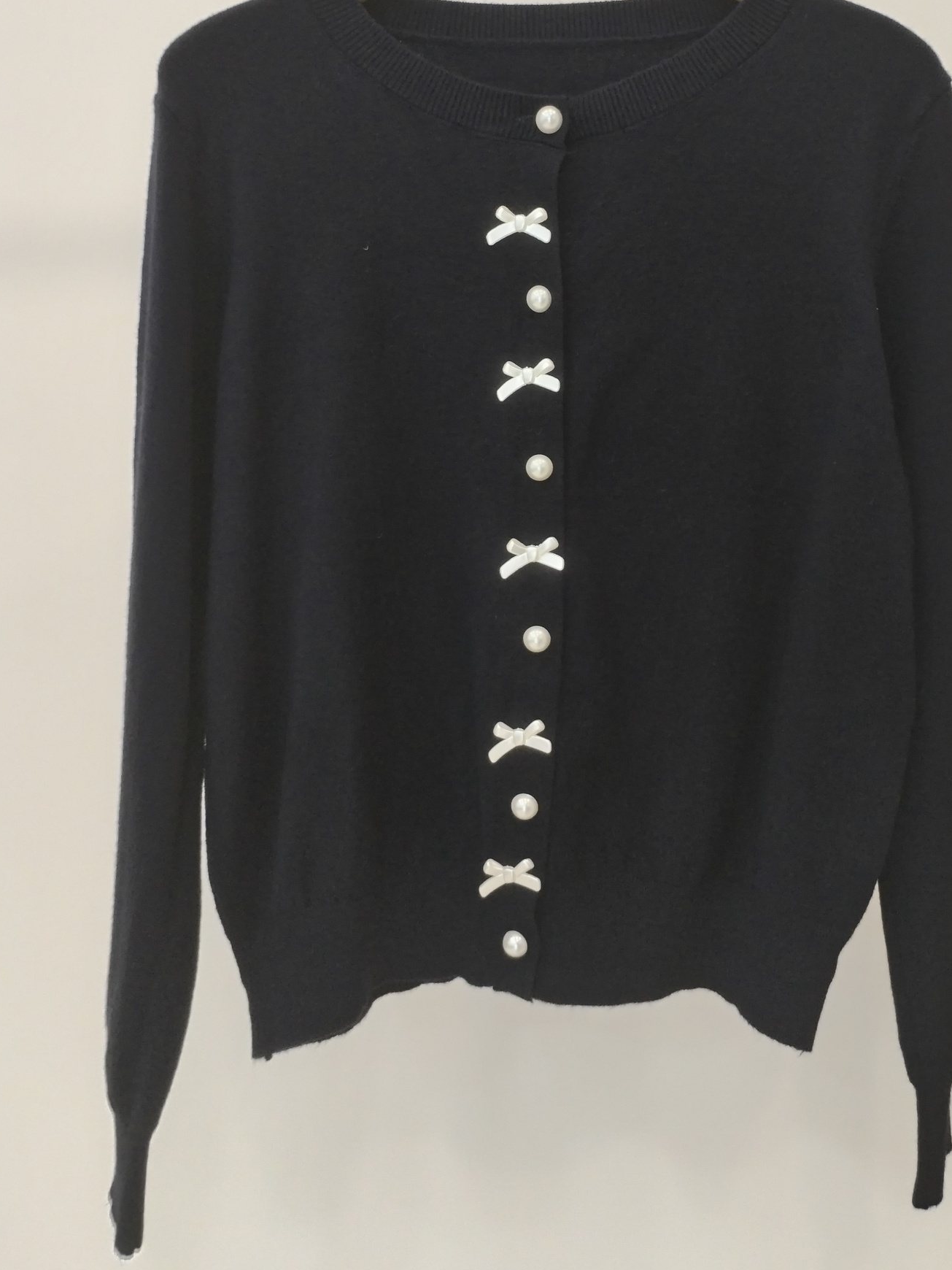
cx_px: 589
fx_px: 1467
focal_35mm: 40
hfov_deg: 35.8
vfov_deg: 46.0
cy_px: 407
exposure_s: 1/40
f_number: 1.8
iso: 309
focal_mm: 4.75
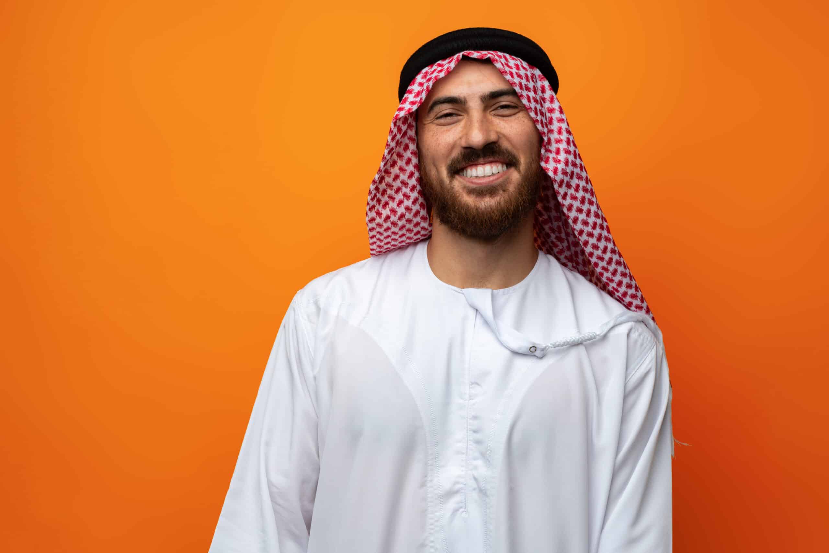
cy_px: 276
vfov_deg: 24.6
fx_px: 1267
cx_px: 414
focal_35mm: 55
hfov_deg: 36.2
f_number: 11
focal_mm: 55
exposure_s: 1/160
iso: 100
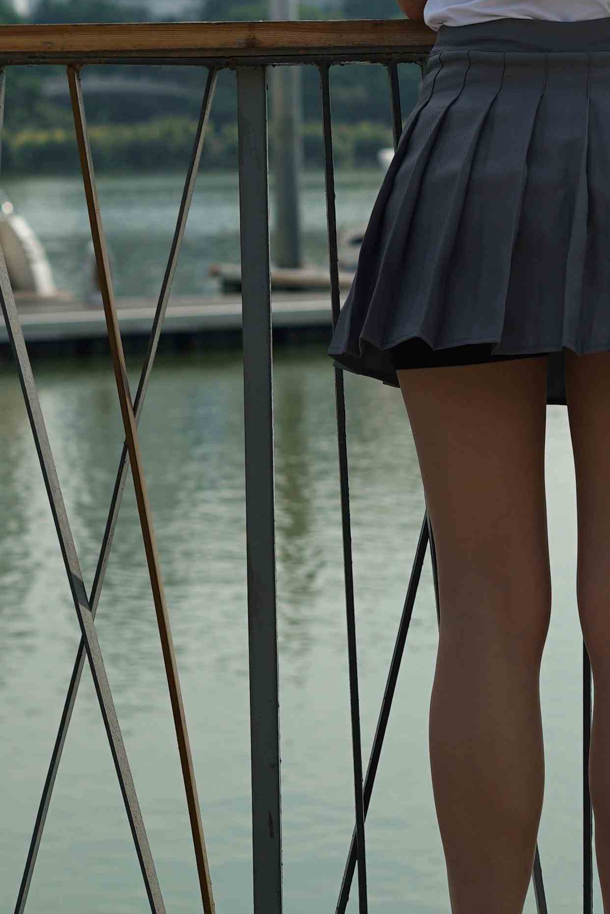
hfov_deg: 12.0
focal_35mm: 114
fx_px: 2894
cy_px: 211
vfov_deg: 17.8
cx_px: 538
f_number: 4
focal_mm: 50
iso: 50
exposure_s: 1/1600
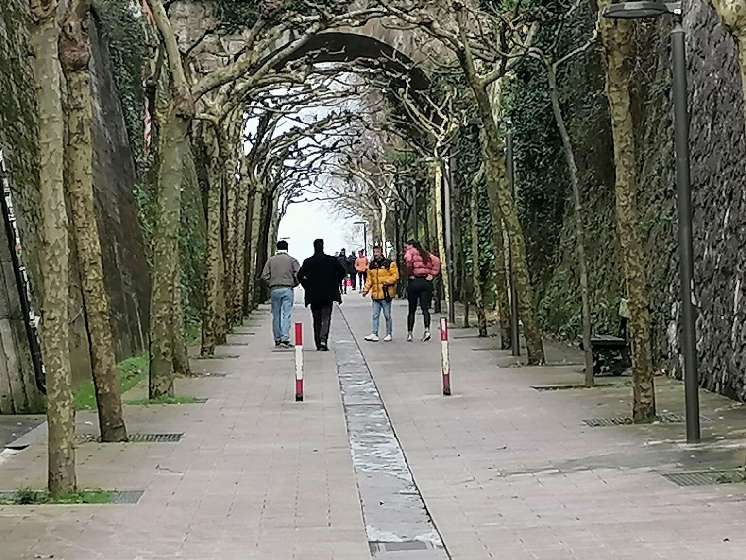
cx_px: 373
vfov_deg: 10.7
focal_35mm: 138
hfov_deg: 14.3
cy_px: 280
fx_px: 2974
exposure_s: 1/395
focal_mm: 4.75
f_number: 1.8
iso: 50
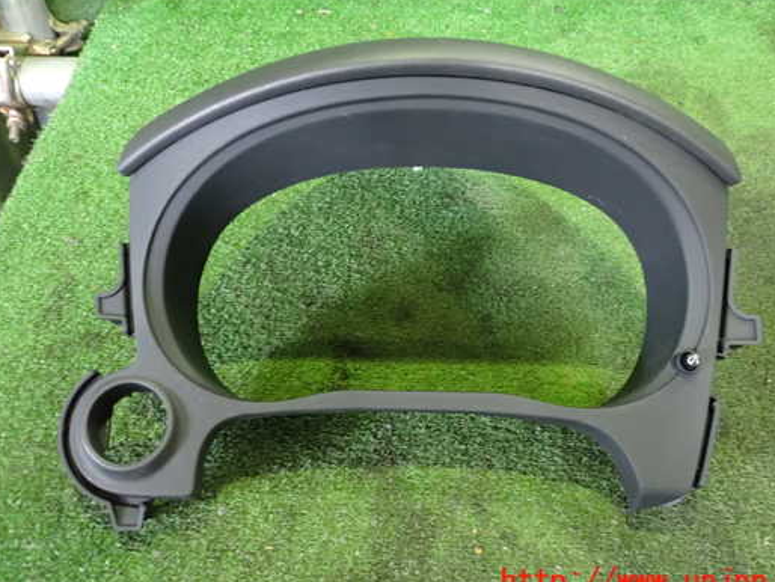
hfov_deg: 52.6
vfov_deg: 40.7
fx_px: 784
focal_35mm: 35
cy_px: 262
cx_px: 389
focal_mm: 5.4
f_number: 2.3
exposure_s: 1/25
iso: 800
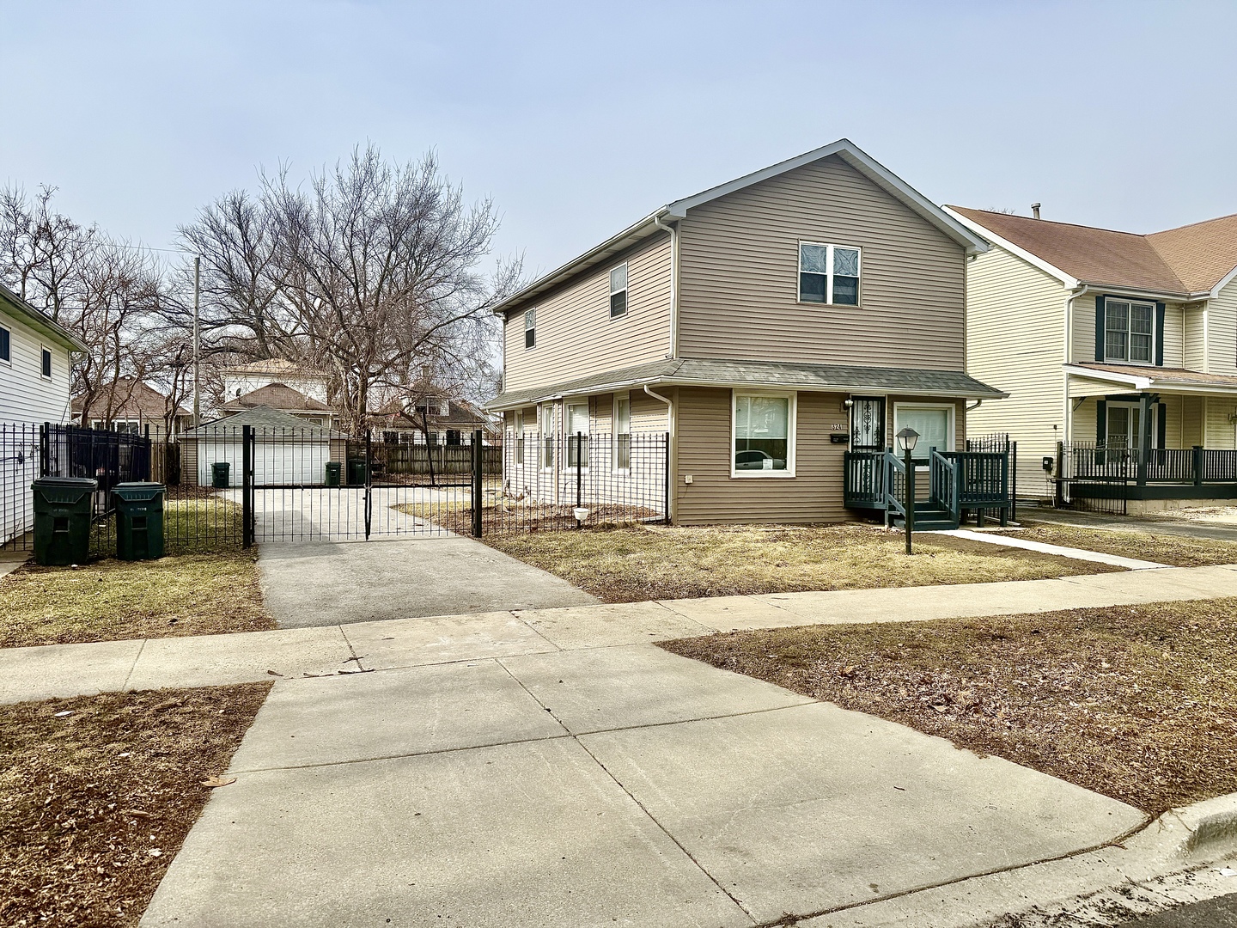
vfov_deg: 56.8
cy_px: 464
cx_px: 618
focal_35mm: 24
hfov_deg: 71.6
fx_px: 858
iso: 80
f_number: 1.78
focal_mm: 6.76
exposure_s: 1/6711
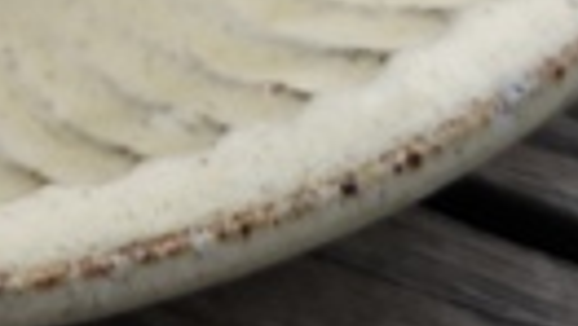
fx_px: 2746
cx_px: -4
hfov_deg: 11.9
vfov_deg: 6.1
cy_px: -780
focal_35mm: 179
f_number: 1.8
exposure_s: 1/120
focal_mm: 3.95
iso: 80
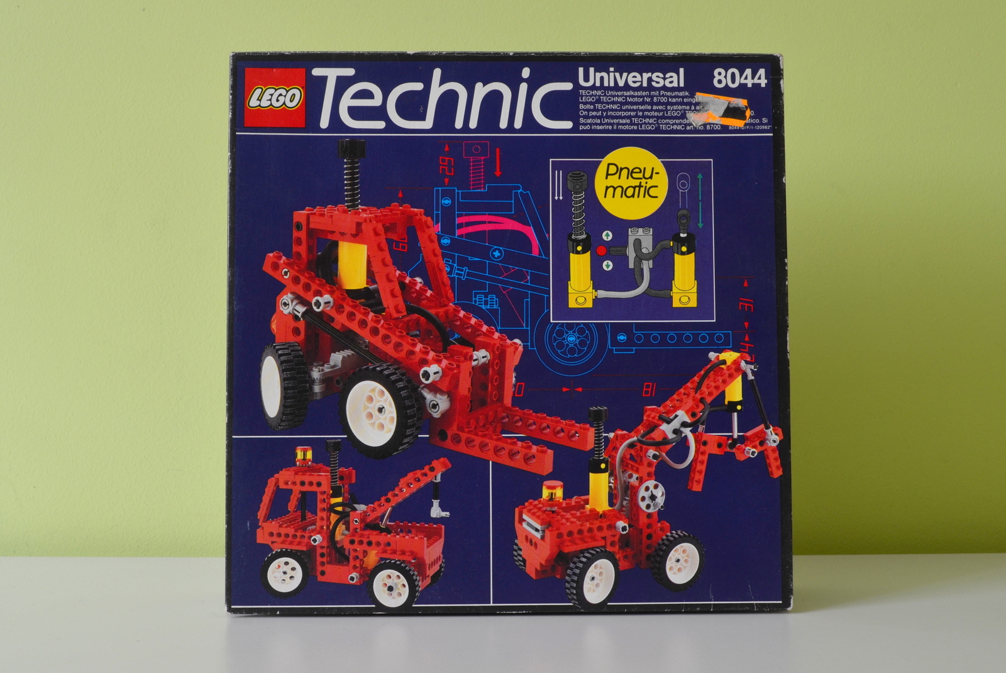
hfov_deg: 49.5
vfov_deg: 34.3
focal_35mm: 39
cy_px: 336
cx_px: 503
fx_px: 1091
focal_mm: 26
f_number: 10
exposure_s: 1.6
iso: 125
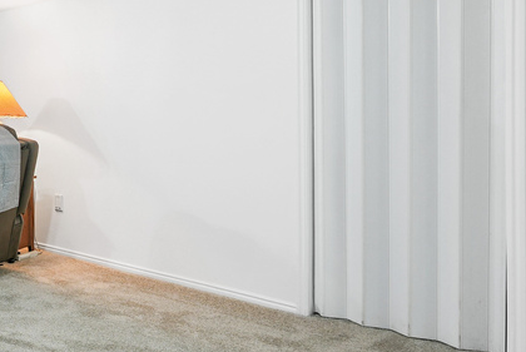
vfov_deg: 33.9
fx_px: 570
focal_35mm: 39
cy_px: 114
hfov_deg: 39.4
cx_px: -68
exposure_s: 1/1.25
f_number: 9
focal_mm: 16
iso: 250
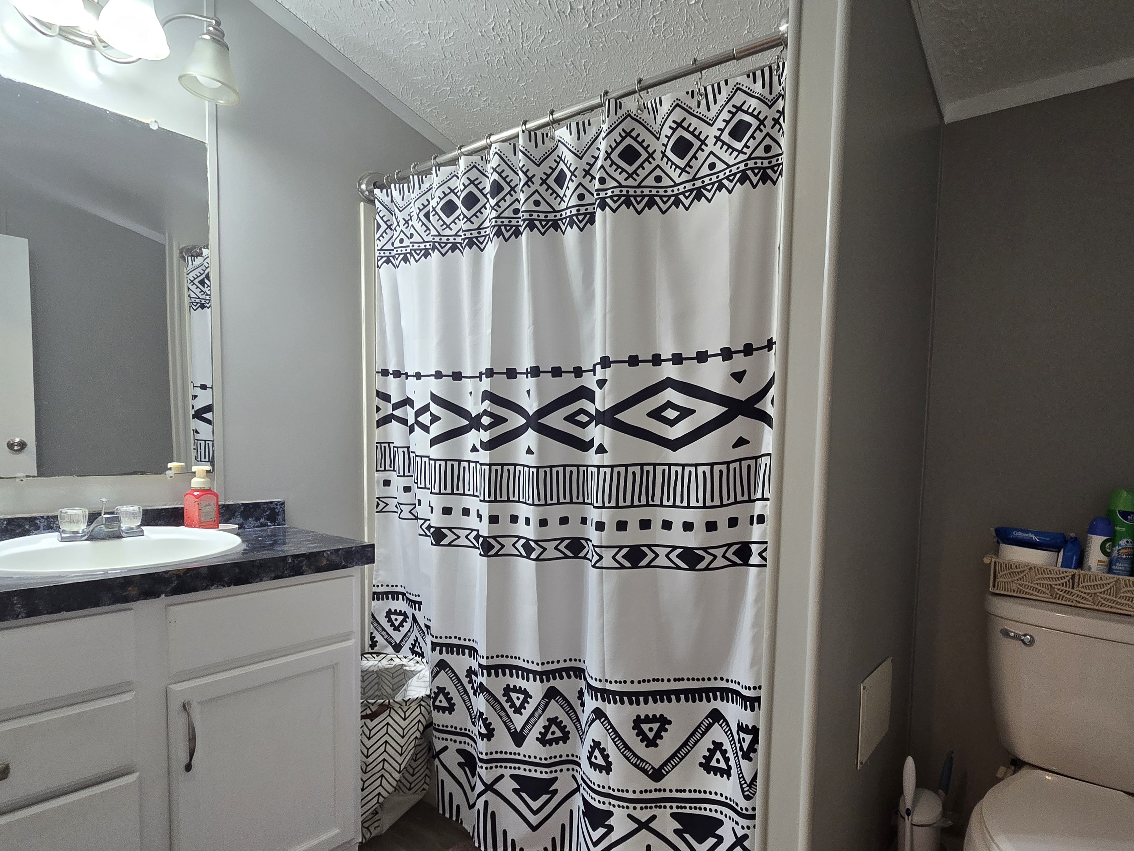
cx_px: 654
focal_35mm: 18
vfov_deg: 71.2
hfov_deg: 87.1
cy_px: 485
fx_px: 590
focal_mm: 2.2
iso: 250
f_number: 2.2
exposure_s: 1/60
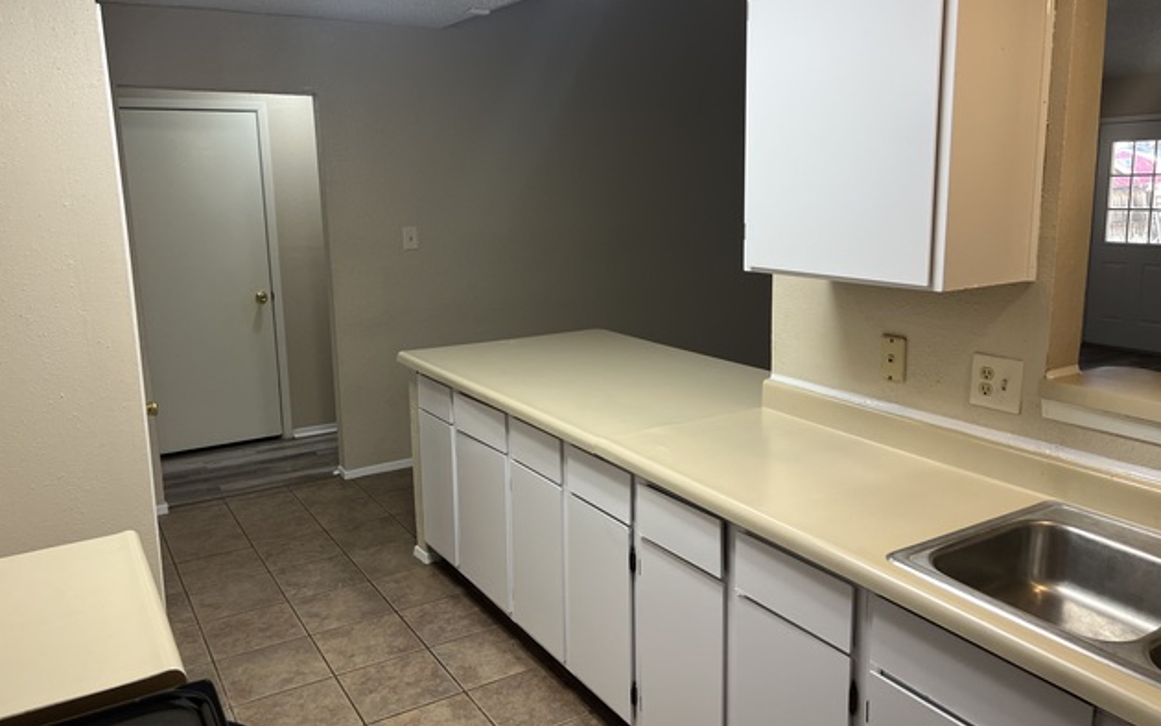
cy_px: 343
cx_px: 584
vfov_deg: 44.5
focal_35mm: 28
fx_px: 886
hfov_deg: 66.5
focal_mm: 5.7
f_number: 1.5
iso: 100
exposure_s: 1/120
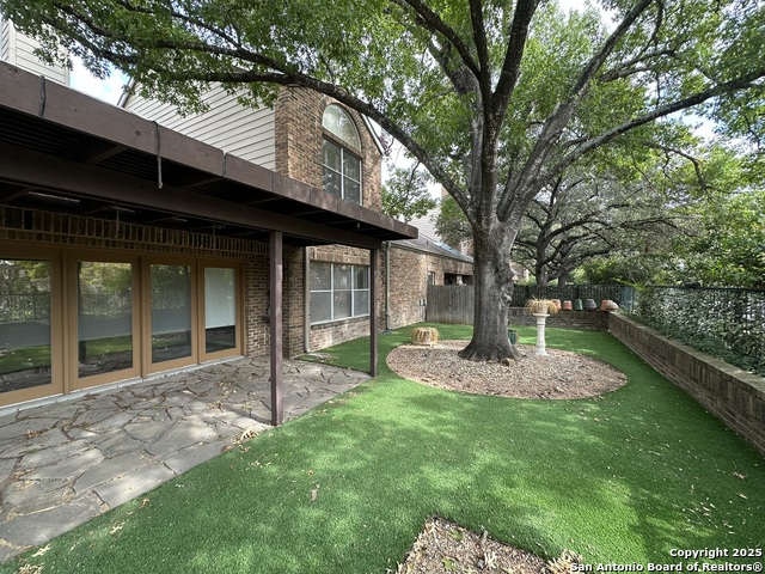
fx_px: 309
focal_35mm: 14
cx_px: 382
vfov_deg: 85.7
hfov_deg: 102.1
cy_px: 287
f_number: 2.2
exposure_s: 1/116
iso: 40
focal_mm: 2.22
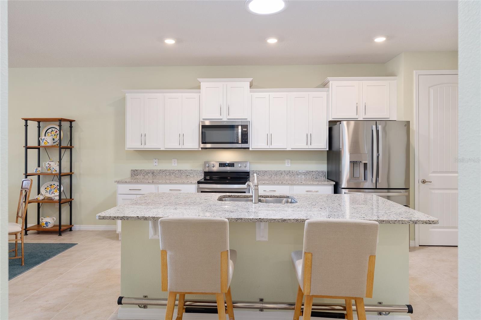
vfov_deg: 57.2
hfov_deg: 78.6
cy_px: 160
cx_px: 240
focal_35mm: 22
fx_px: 294
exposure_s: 1/2.5
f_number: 7.1
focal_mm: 22
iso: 100
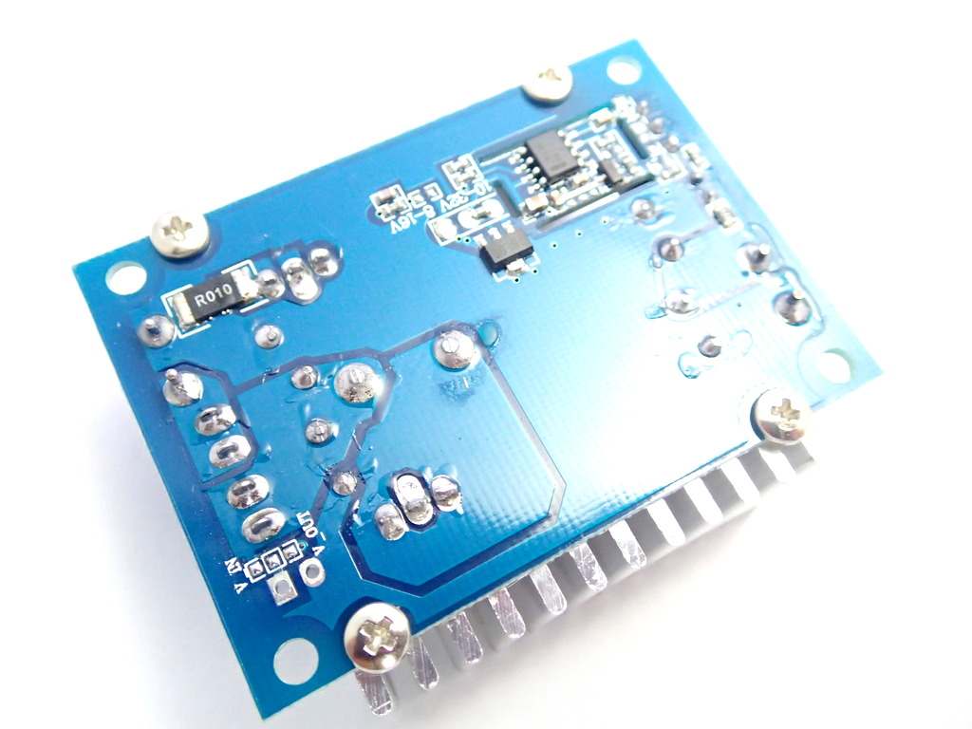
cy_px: 364
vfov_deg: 46.8
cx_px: 486
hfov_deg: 60.0
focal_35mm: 30
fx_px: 842
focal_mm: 5.5
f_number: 2.3
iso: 800
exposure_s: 1/30
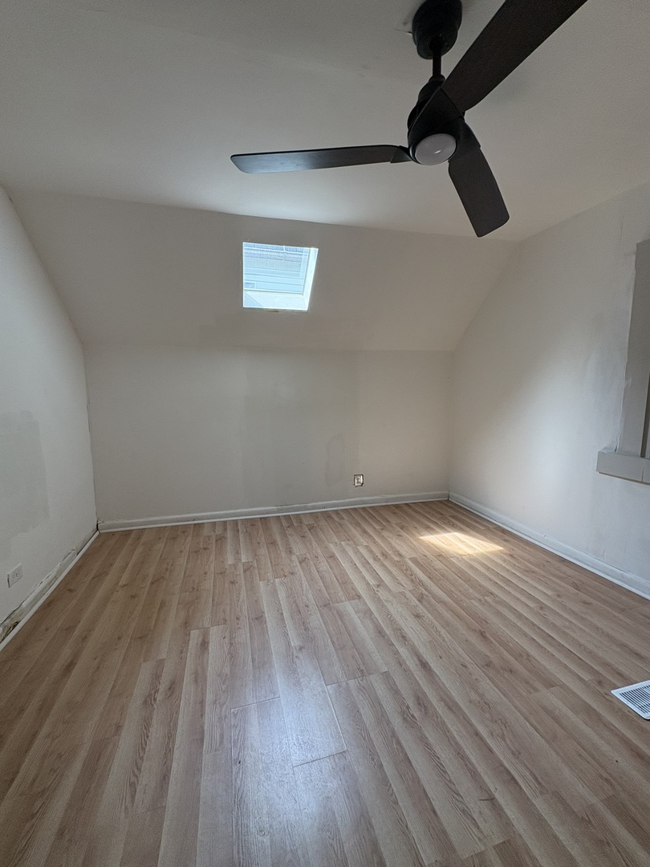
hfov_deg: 85.7
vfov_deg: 102.1
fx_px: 351
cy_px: 434
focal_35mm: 14
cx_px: 325
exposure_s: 1/114
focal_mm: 2.22
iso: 125
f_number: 2.2
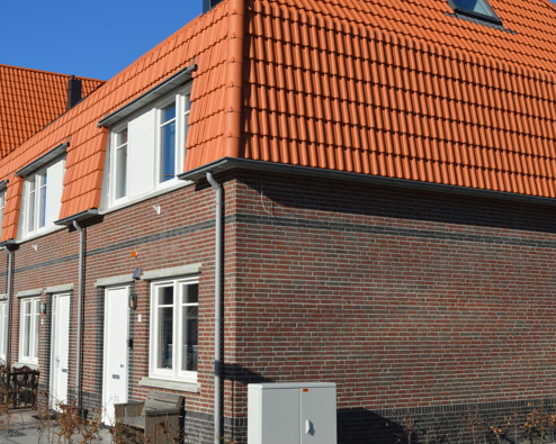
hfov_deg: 37.6
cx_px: 267
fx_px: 816
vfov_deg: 30.5
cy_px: 222
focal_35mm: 50
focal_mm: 29
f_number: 9
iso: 100
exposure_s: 1/320
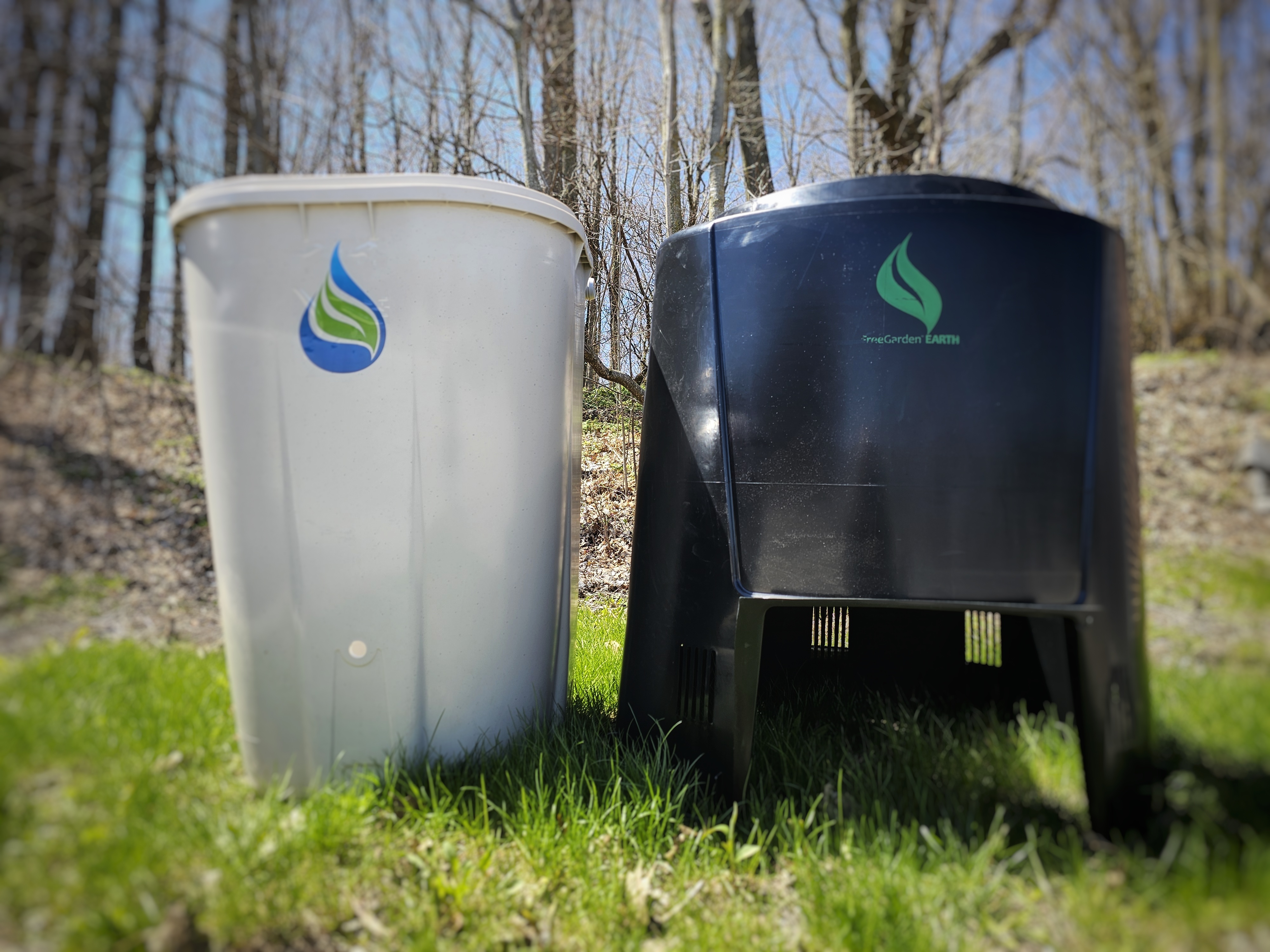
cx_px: 635
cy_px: 476
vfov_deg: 58.9
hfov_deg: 73.9
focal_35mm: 23
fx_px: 844
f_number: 1.7
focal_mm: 6.3
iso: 10
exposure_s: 1/193
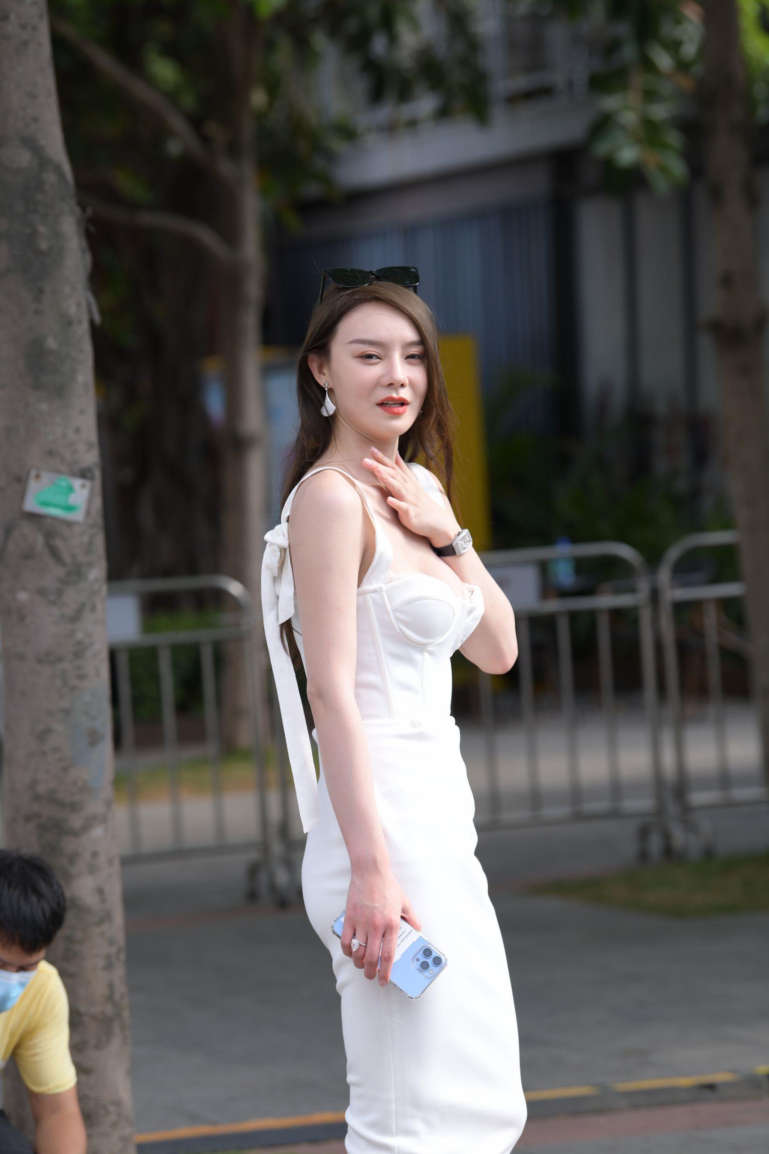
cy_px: 577
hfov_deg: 9.5
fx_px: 4645
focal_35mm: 145
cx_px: 384
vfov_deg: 14.2
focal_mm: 145
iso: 320
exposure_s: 1/800
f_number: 4.5
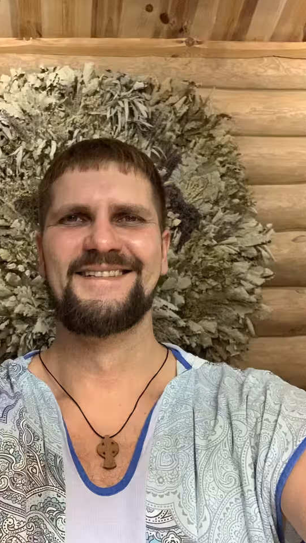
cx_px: 104
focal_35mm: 35
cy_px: 271
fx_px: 505
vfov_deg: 56.6
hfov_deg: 33.5
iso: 320
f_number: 2.2
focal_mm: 2.87
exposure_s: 1/25
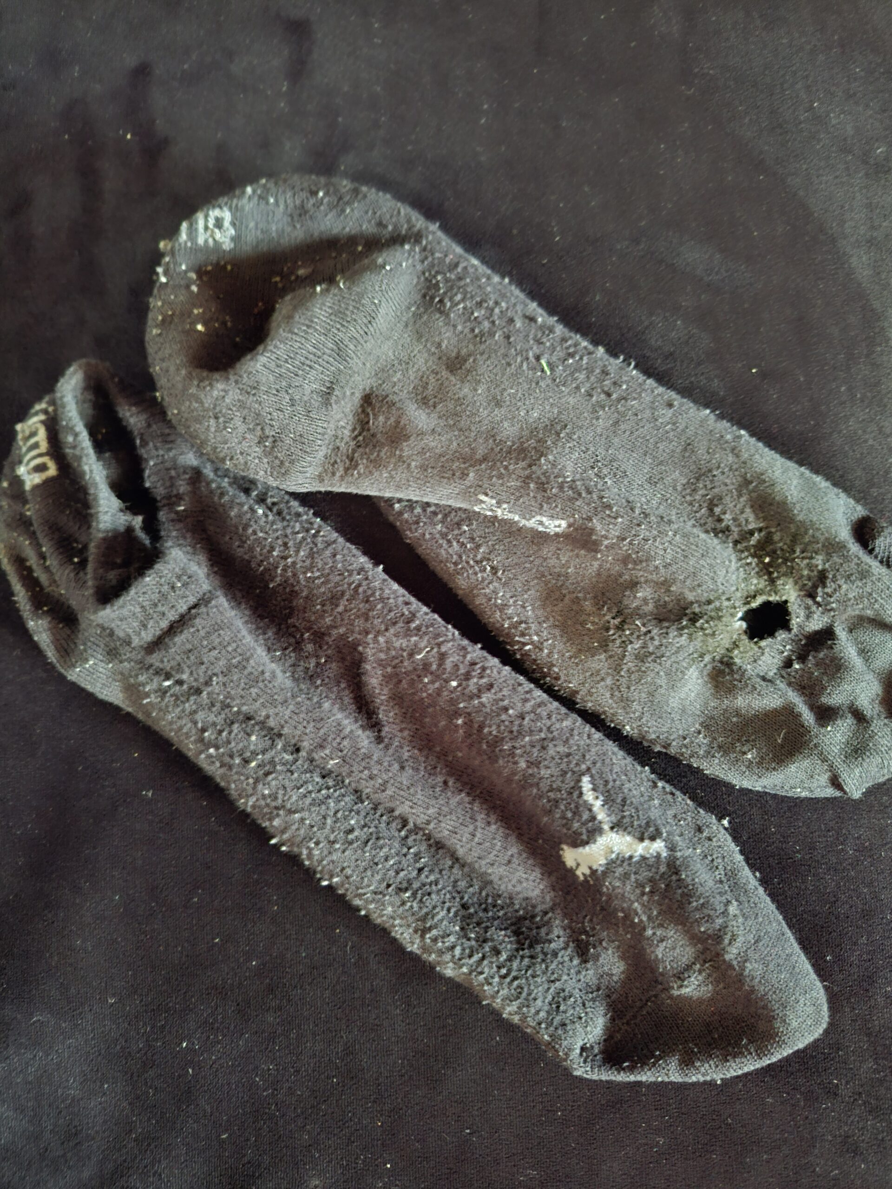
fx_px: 790
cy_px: 594
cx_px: 446
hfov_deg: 58.9
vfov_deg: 73.9
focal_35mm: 23
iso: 1250
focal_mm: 5.54
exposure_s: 1/9
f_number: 1.8
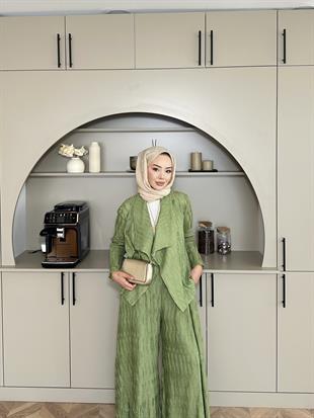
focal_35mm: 24
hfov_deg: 56.8
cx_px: 157
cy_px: 209
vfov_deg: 71.6
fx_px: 290
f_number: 1.78
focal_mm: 6.86
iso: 125
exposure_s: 1/121
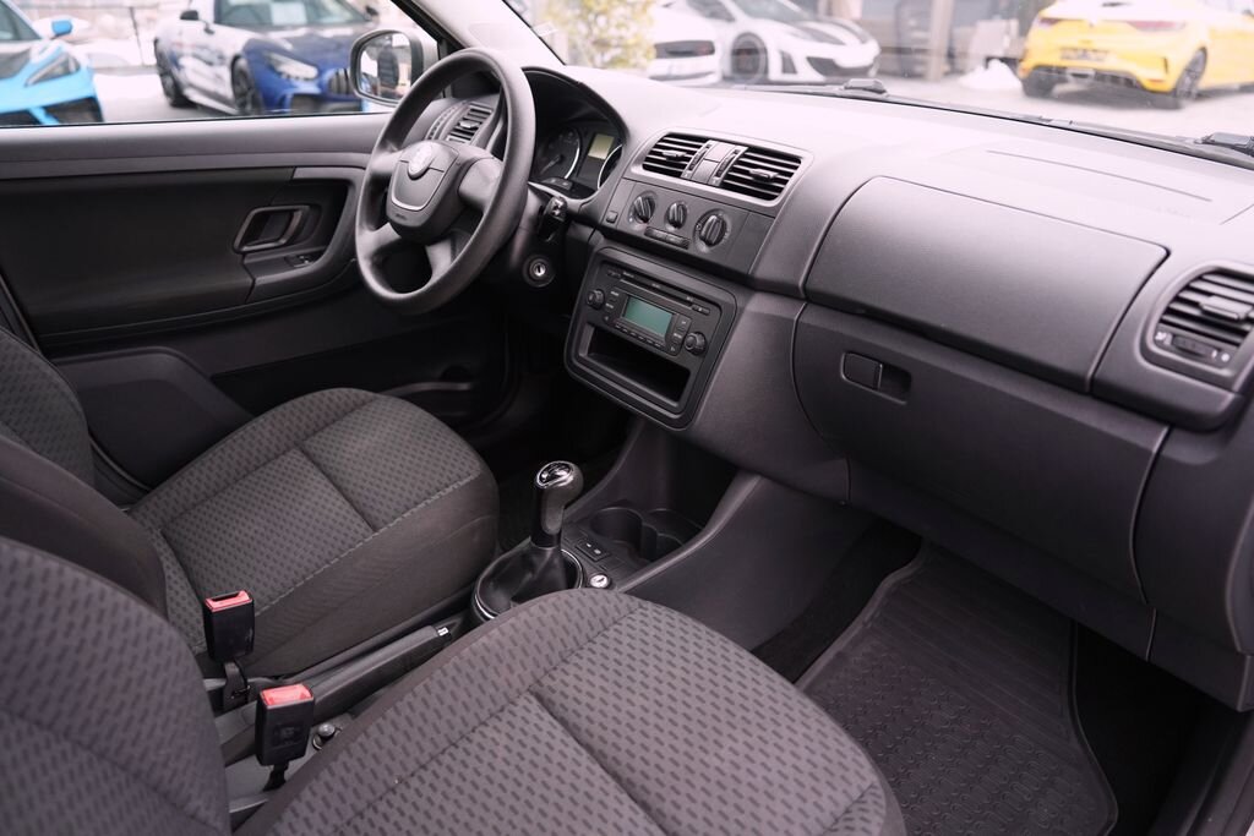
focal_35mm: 24
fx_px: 836
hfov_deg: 73.7
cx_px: 627
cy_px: 418
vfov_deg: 53.1
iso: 1000
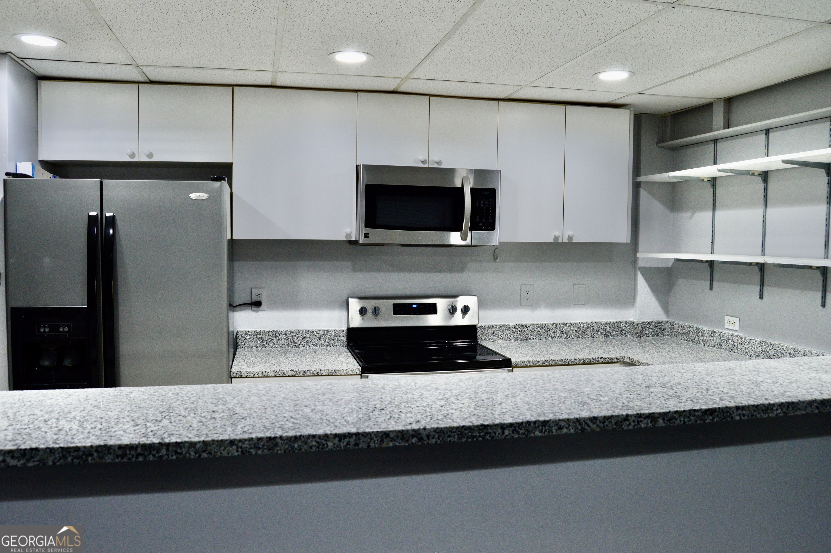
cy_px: 276
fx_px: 623
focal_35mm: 27
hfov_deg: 67.4
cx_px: 416
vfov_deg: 47.9
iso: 800
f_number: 6.3
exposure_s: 1/60
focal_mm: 18
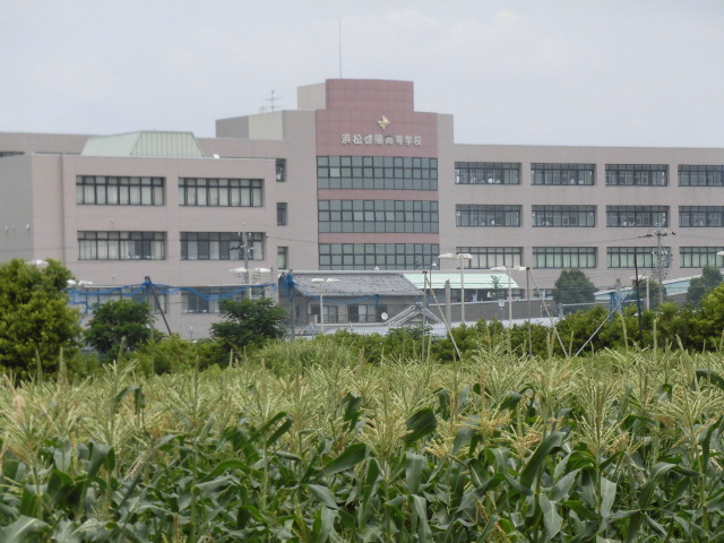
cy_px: 272
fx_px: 3346
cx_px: 362
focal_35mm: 160
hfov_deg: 12.3
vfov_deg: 9.3
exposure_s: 1/640
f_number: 5.4
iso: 100
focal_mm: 28.58
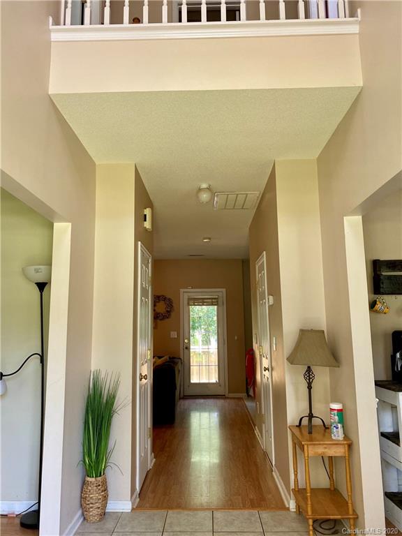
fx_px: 403
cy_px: 268
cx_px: 201
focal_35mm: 26
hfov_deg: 53.1
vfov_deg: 67.3
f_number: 1.8
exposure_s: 1/121
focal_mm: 4.25
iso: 100
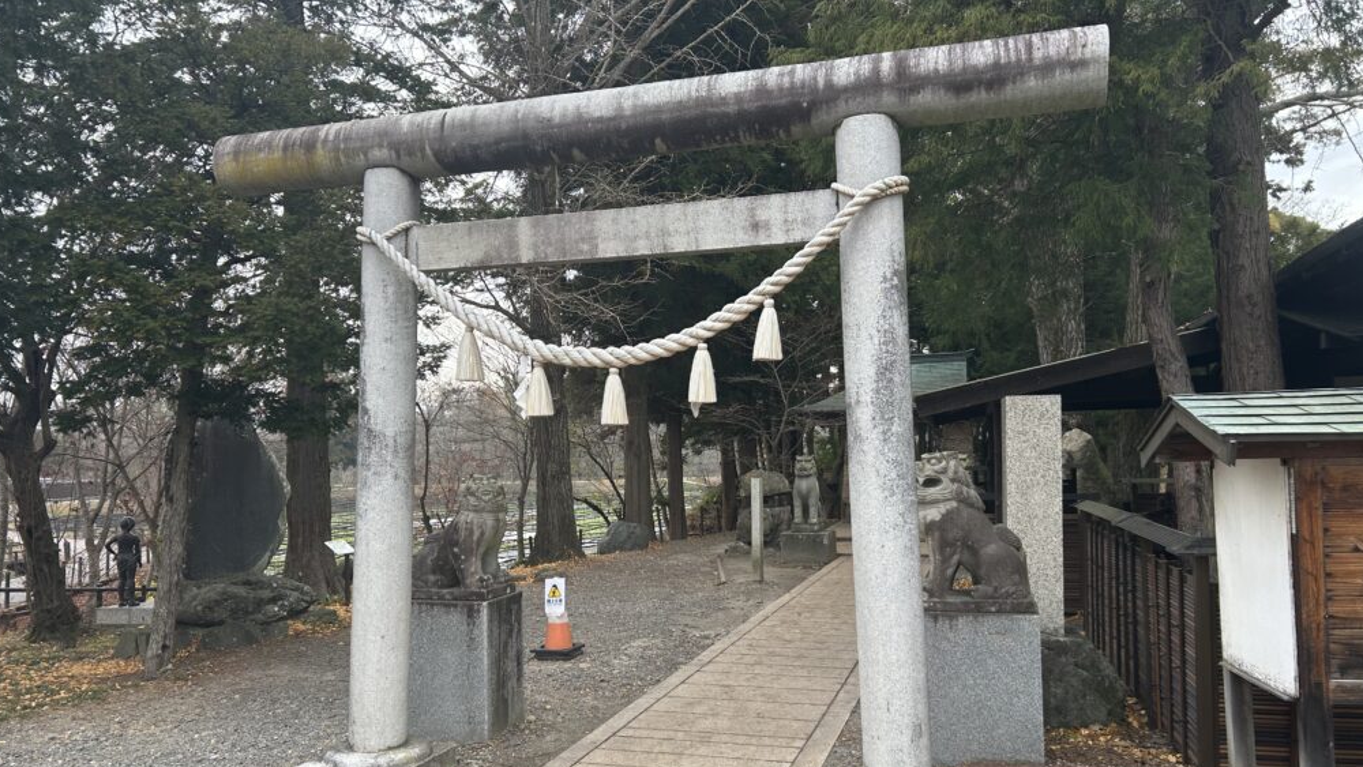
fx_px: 1048
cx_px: 680
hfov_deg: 66.1
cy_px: 456
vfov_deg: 40.0
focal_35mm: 29
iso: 40
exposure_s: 1/282
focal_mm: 5.7
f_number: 1.5
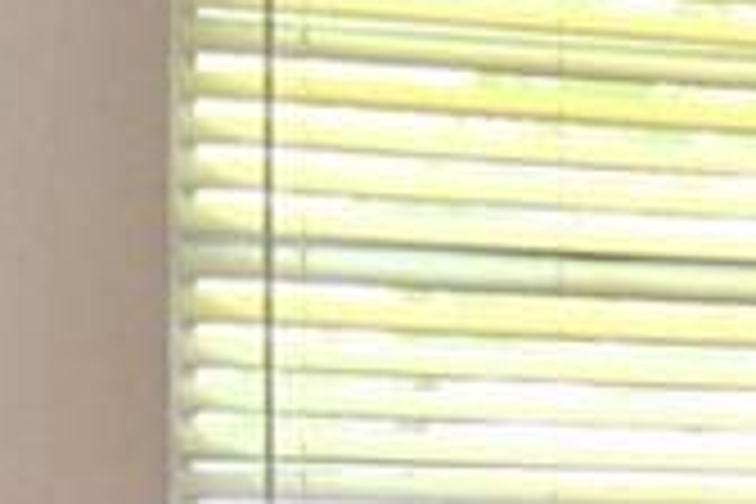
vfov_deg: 7.9
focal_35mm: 165
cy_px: 1008
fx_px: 3465
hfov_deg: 12.1
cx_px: 990
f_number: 4
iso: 400
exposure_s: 1/60
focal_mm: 18
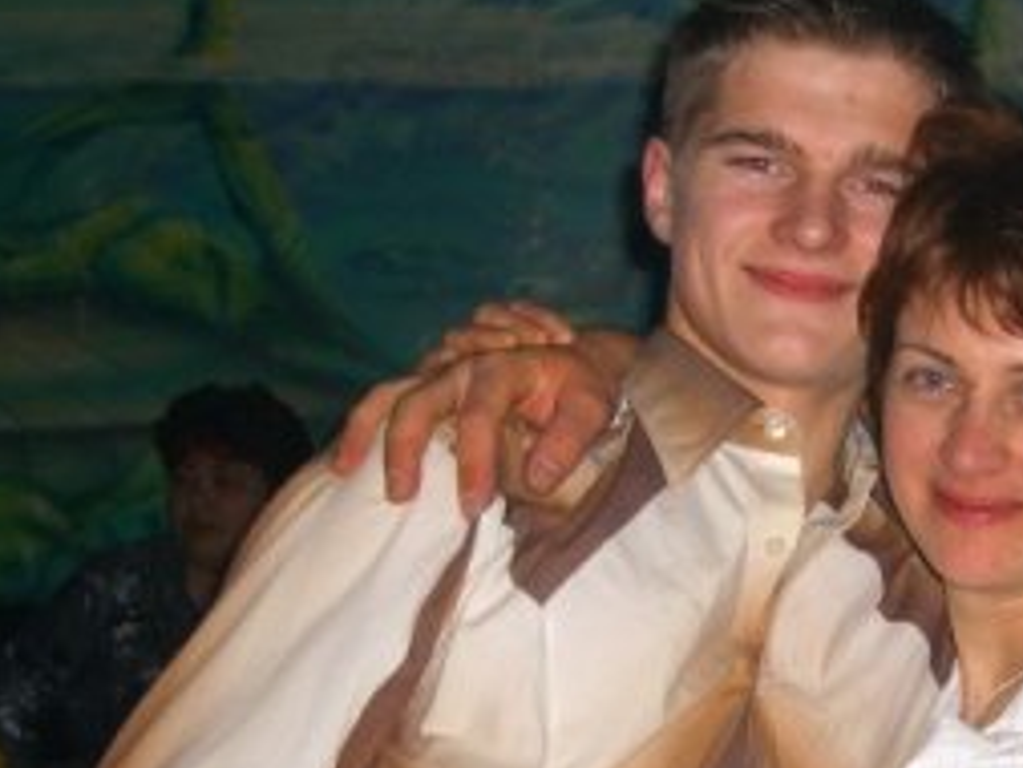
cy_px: 598
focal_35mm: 90
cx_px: 942
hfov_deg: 21.2
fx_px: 2661
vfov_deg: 16.3
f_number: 2.8
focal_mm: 7.9
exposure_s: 1/60
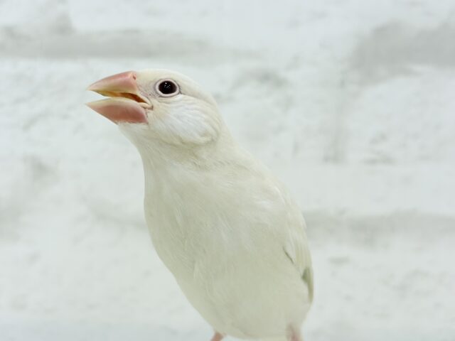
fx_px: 683
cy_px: 170
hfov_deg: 36.8
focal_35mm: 52
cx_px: 228
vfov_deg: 28.0
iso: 64
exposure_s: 1/100
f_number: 1.6
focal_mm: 5.96
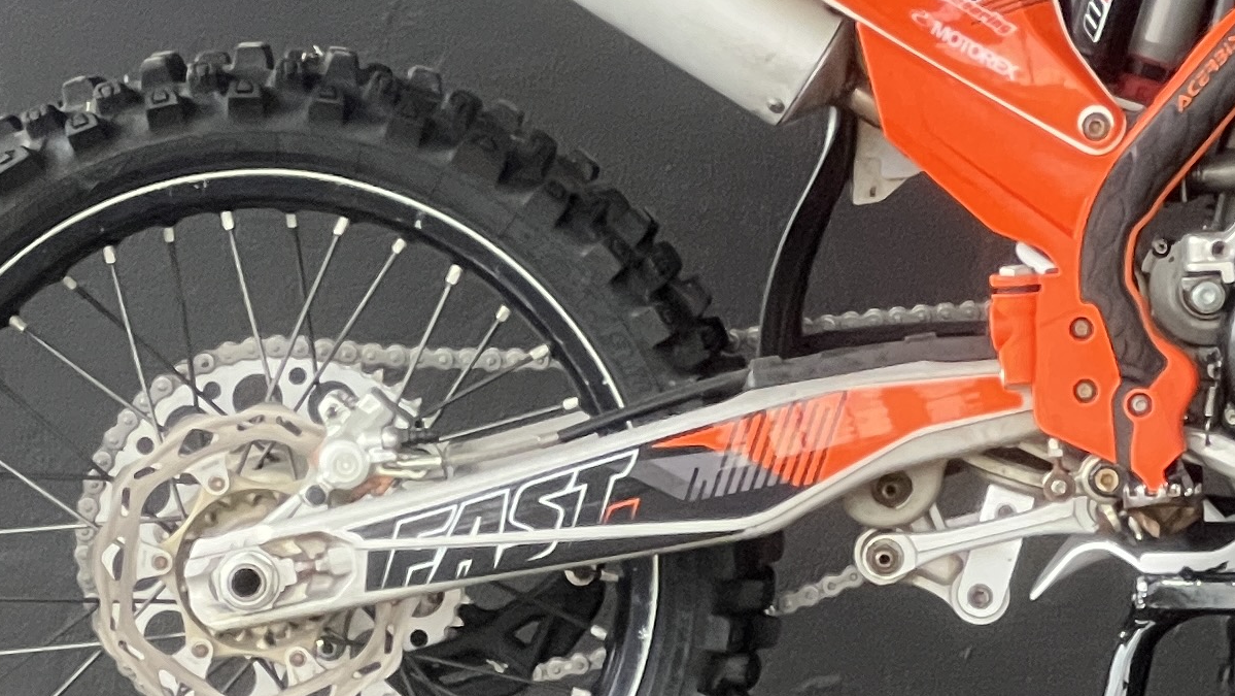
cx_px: 1373
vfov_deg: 4.3
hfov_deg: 7.6
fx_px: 9237
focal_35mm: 282
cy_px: -142
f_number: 2.8
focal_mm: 9
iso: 160
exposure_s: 1/99
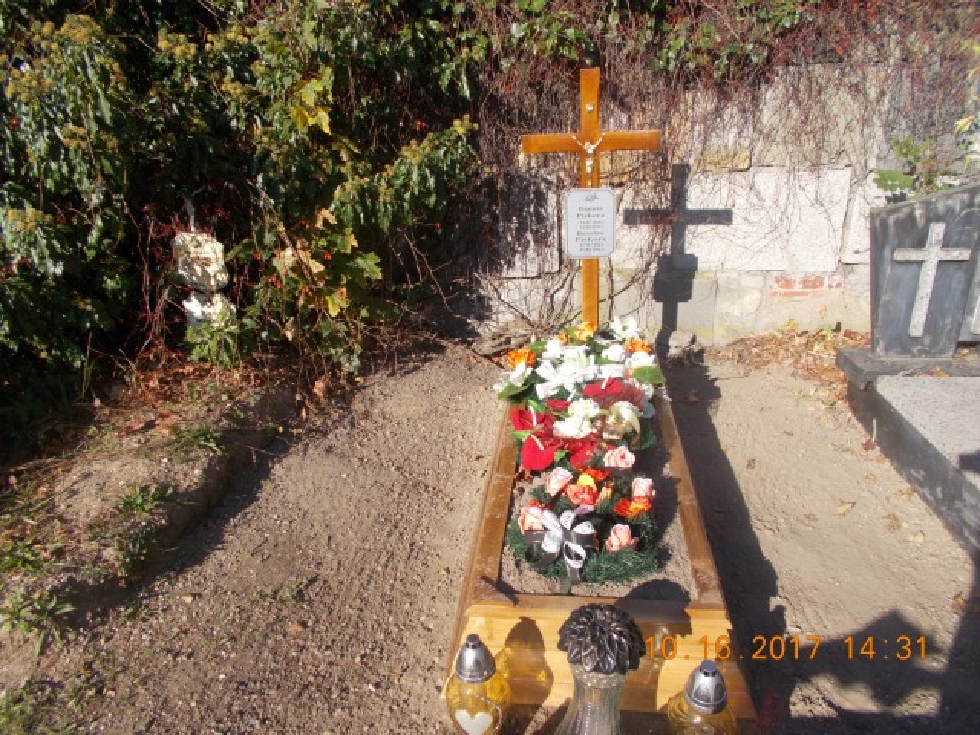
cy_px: 368
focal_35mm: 26
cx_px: 490
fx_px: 736
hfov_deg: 67.3
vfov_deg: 53.1
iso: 80
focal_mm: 4.6
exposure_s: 1/640
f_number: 3.2
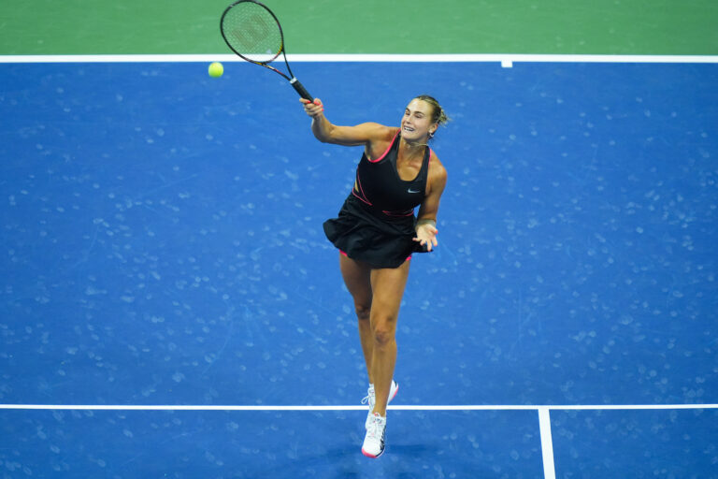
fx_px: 11168
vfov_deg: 2.5
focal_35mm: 560
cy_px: 240
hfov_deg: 3.7
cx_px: 359
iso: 3200
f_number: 4
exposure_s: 1/1000
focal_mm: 560
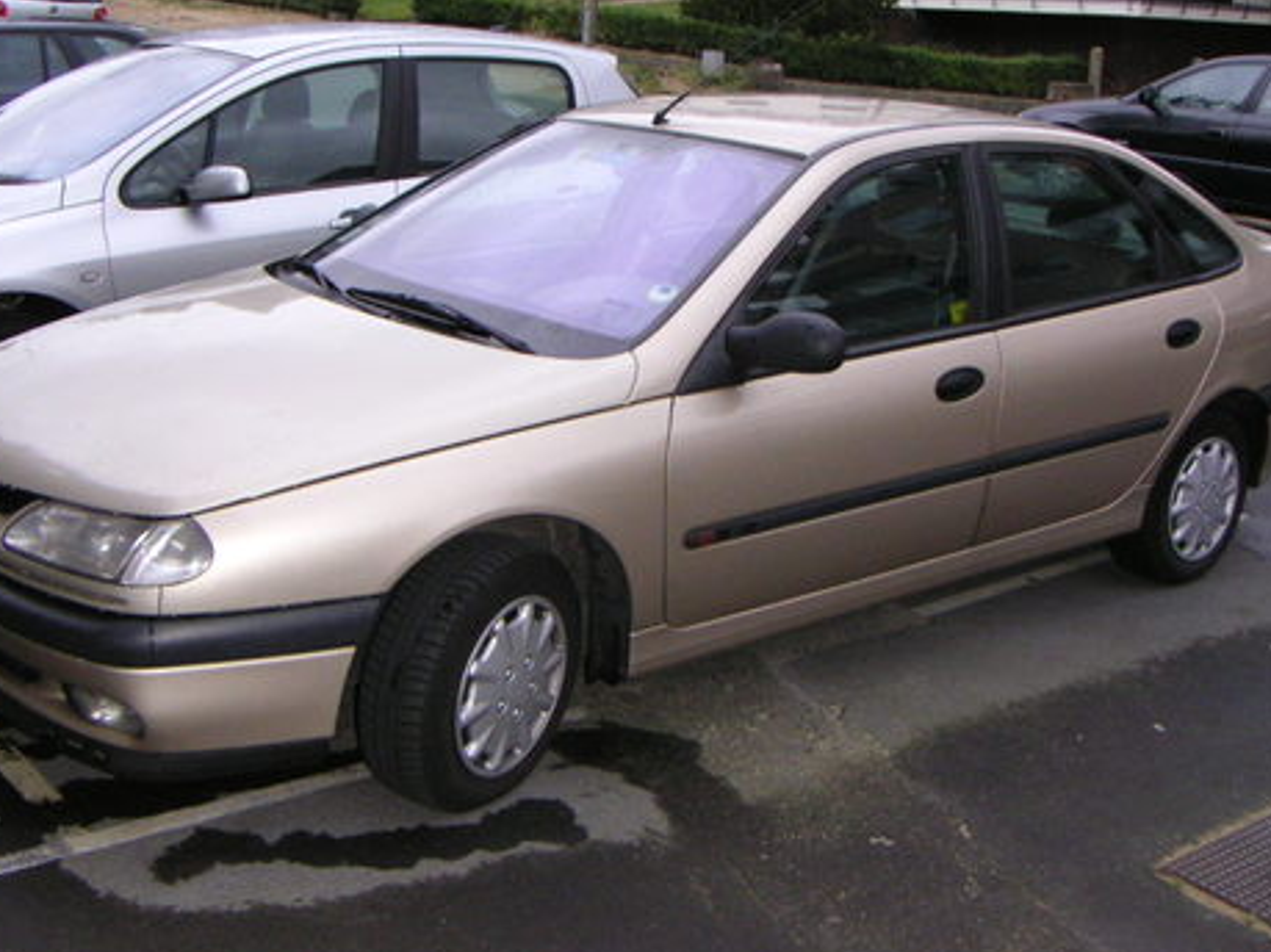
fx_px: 1578
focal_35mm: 43
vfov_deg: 33.6
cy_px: 440
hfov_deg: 43.9
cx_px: 608
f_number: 2.8
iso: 200
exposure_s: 1/125
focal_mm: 4.8
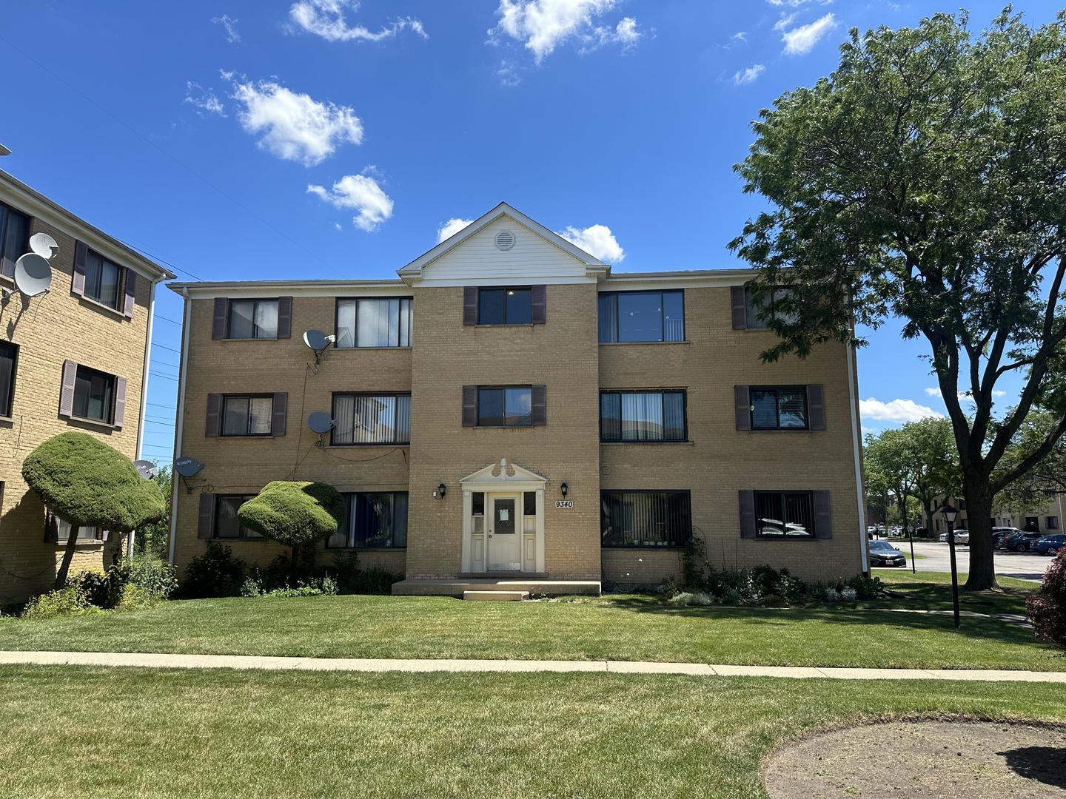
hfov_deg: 71.6
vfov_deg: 56.8
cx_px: 533
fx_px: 739
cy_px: 400
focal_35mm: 24
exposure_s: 1/2469
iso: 80
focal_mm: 6.86
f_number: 1.78
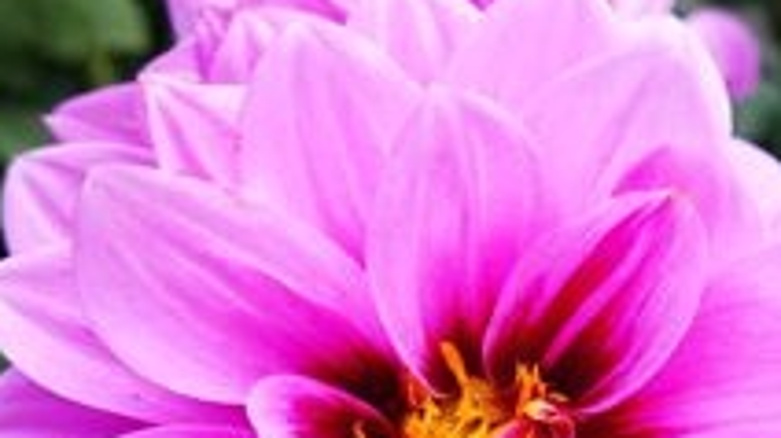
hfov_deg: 27.1
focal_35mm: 77
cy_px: 348
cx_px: 600
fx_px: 1594
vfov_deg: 15.6
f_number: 2.8
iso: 125
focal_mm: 9.01
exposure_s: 1/80
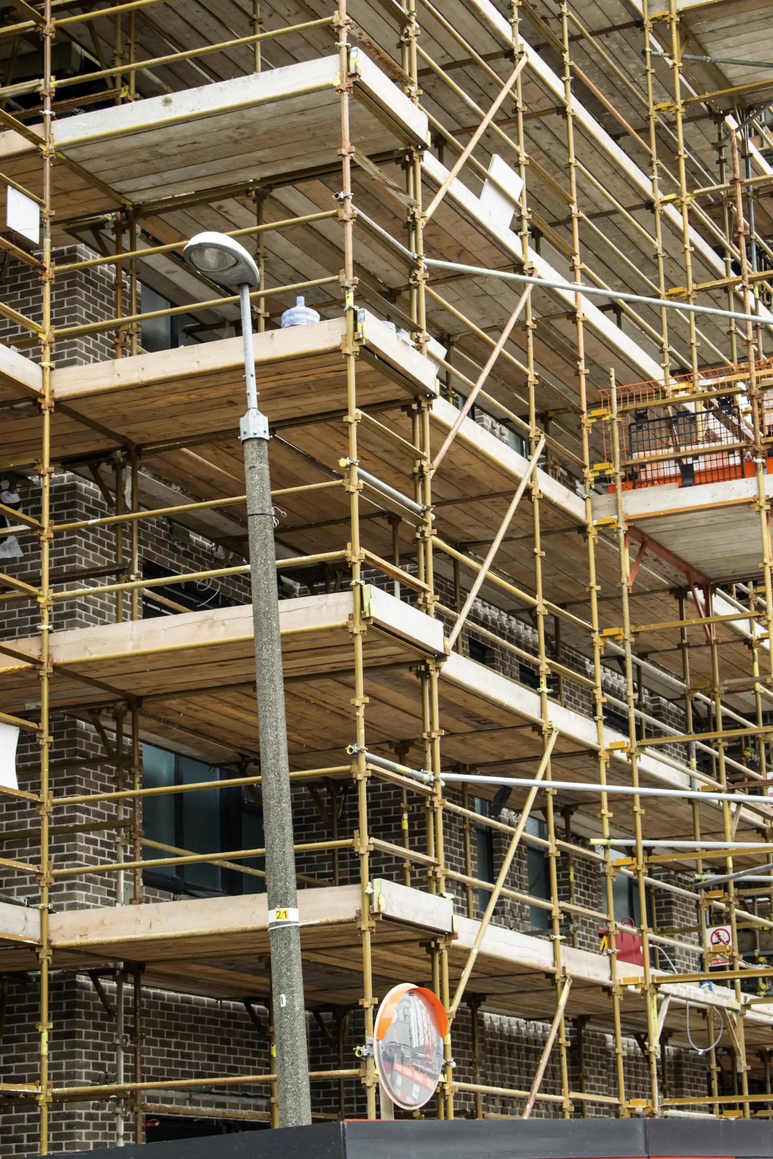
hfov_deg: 17.5
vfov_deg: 26.0
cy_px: 580
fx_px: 2512
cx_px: 386
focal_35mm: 78
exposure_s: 1/50
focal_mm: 52
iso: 400
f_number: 8
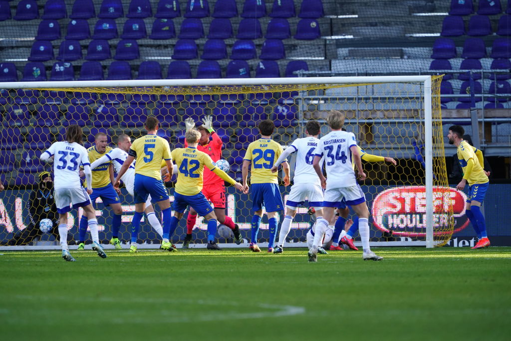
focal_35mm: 560
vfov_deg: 2.5
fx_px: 7949
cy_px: 170
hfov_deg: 3.7
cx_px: 256
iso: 2500
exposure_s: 1/1600
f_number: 5
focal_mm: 560
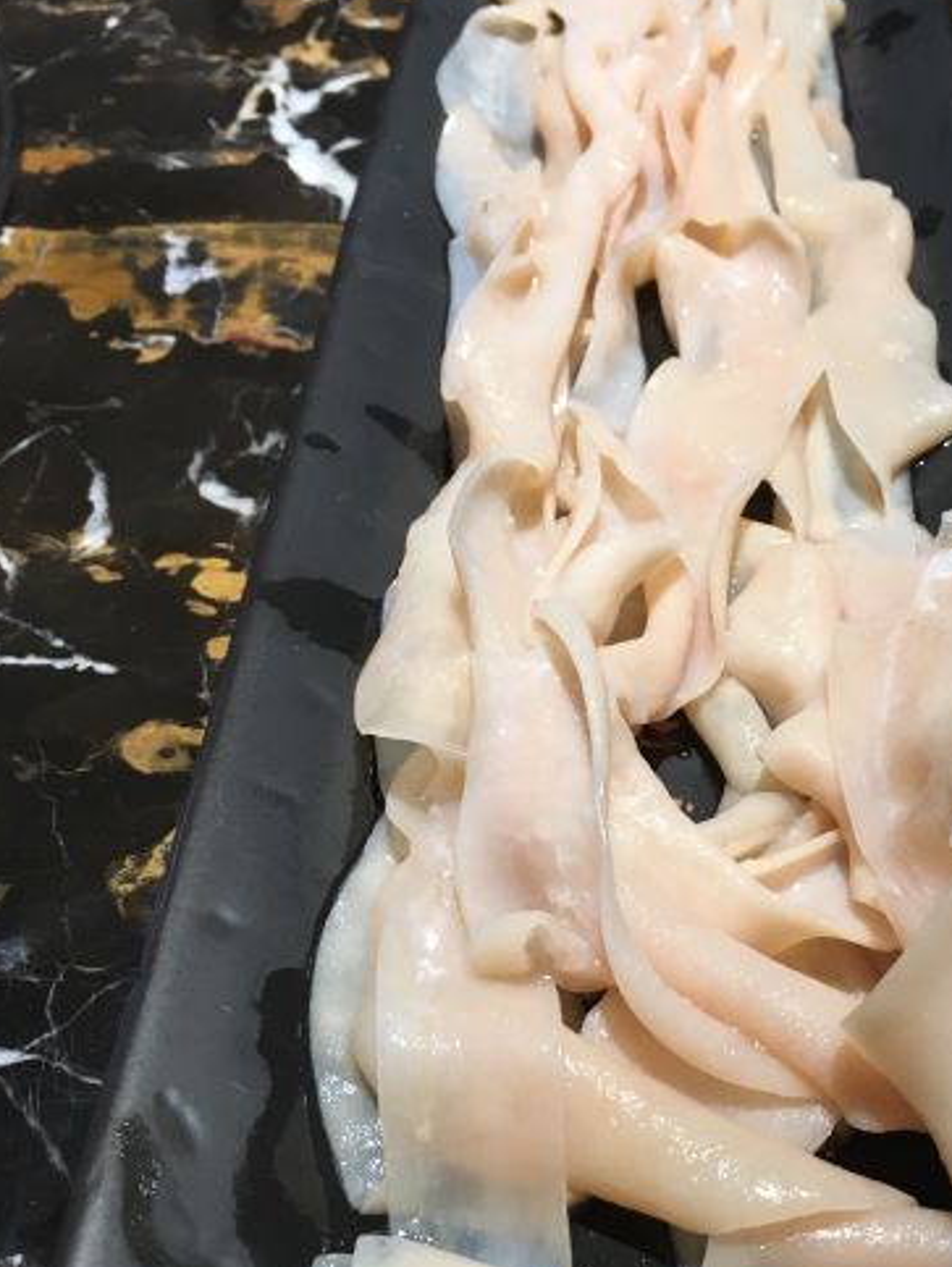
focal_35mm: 42
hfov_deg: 33.9
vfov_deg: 44.5
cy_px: 755
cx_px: 673
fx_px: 1538
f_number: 2.2
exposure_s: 1/33
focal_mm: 4.15
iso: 40
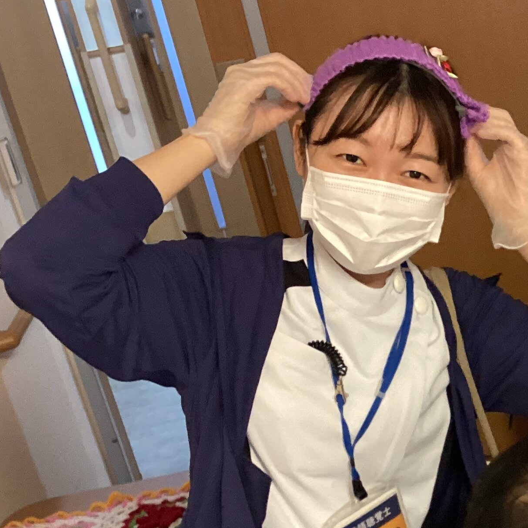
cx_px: 544
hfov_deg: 22.4
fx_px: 1277
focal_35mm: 74
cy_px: 401
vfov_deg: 23.1
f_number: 2.4
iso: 320
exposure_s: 1/40
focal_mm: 3.3
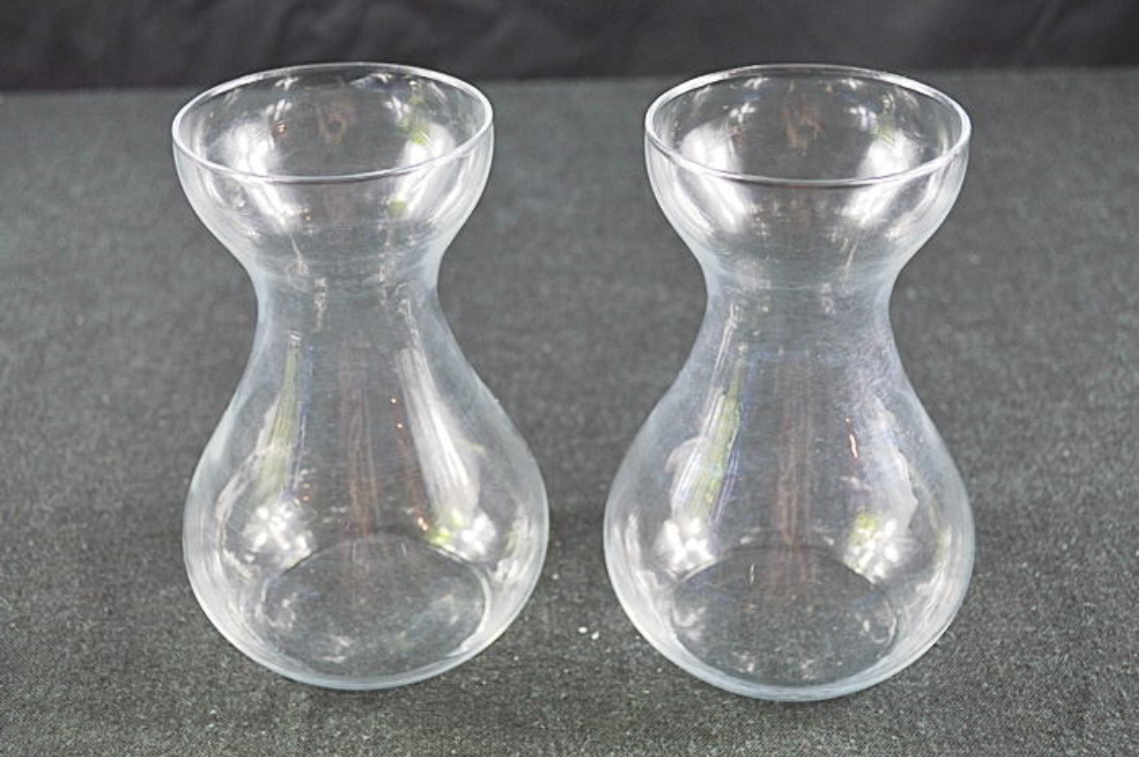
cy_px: 378
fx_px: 1659
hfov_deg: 37.9
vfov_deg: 25.7
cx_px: 570
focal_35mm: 52
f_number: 5
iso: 400
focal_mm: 35
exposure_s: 1/30
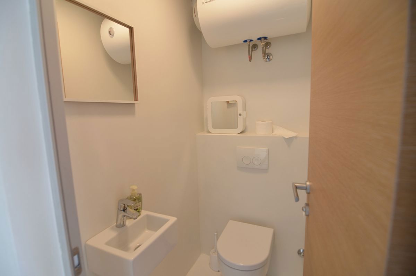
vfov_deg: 71.8
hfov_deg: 95.1
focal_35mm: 16
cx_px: 208
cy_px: 138
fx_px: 190
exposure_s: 1/60
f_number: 4
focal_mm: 11
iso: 280
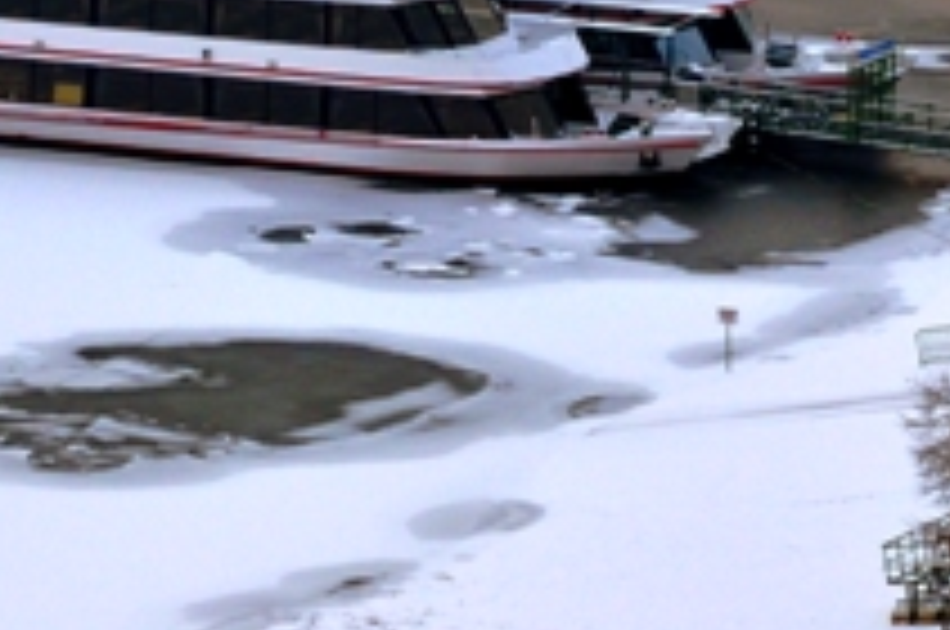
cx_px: 104
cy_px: -29
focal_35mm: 1365
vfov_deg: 1.0
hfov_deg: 1.5
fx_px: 35966
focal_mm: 300
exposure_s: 1/250
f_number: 10
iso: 200
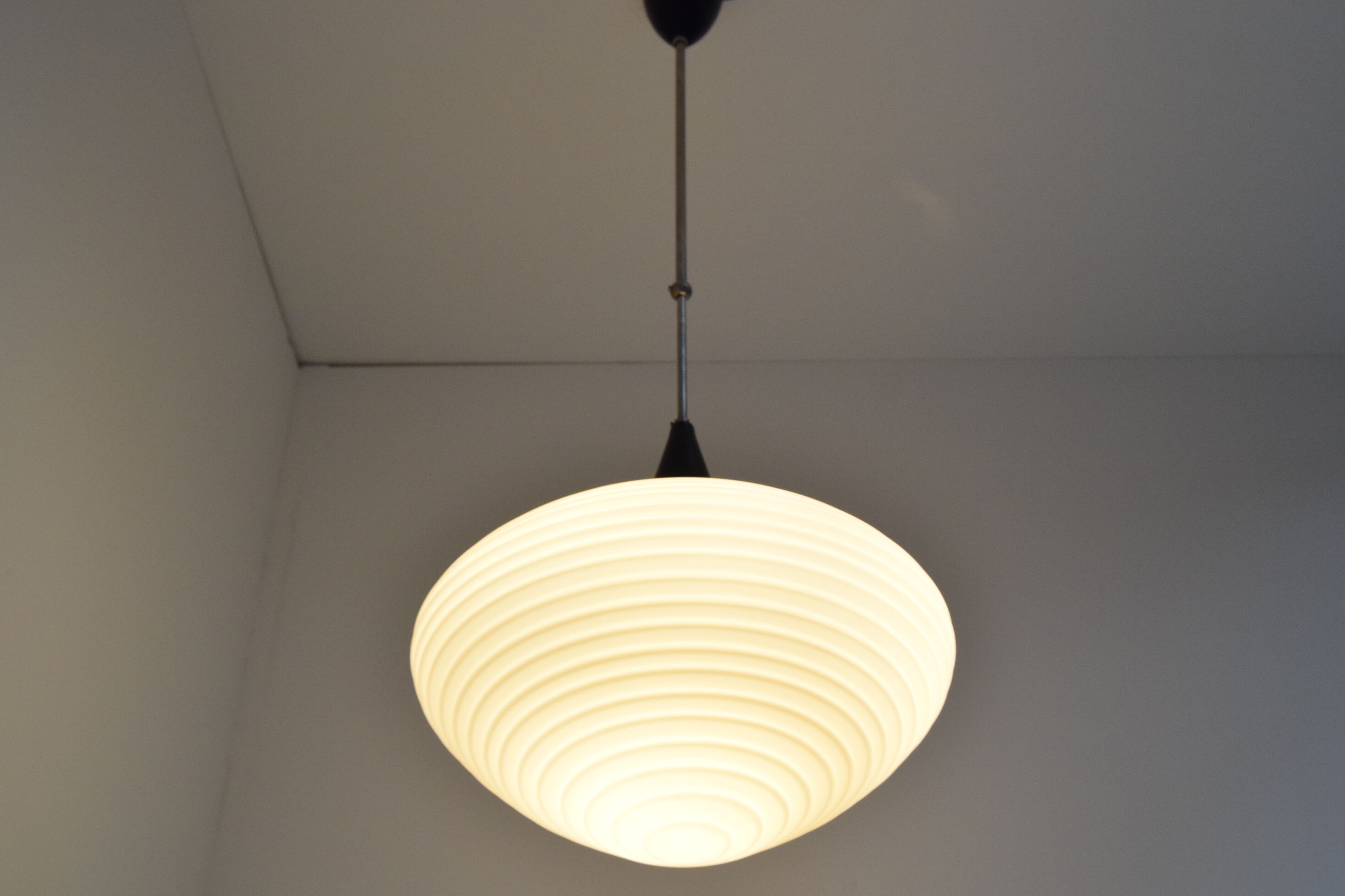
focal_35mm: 46
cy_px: 456
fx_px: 1719
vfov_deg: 29.2
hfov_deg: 42.7
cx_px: 683
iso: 1600
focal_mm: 30
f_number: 7.1
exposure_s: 1/100
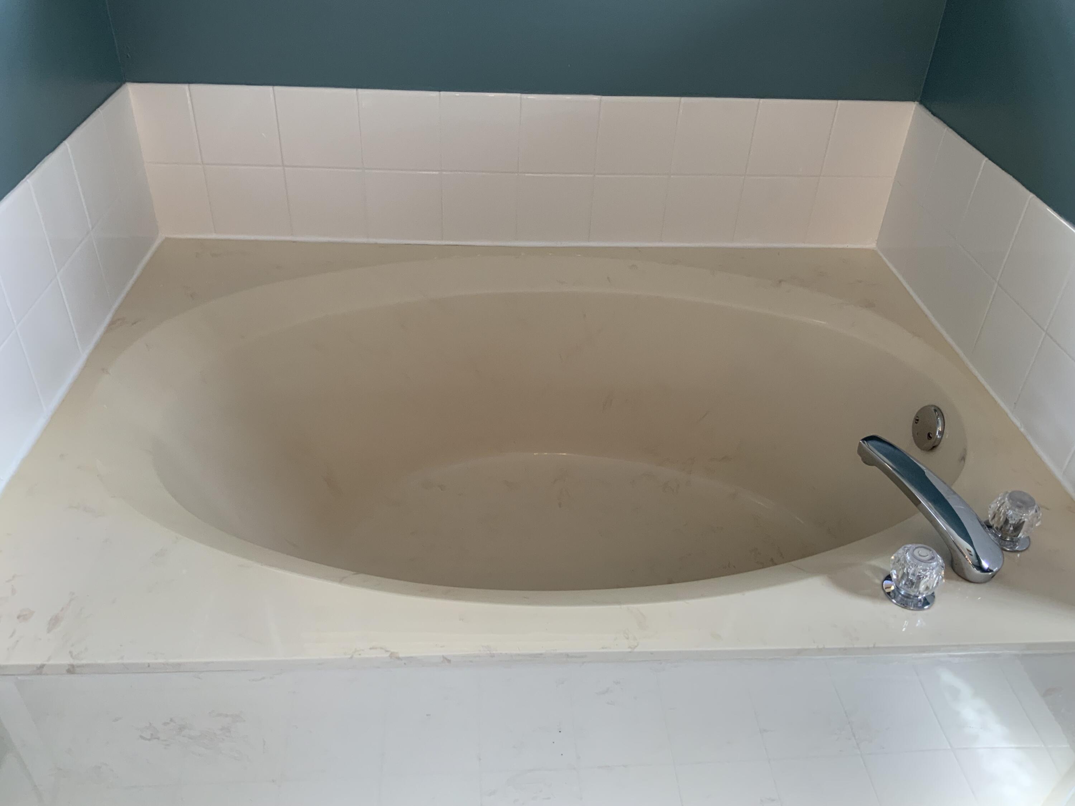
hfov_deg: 61.7
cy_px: 403
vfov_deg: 48.2
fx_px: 901
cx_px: 538
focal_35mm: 29
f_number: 1.8
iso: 64
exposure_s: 1/120
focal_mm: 3
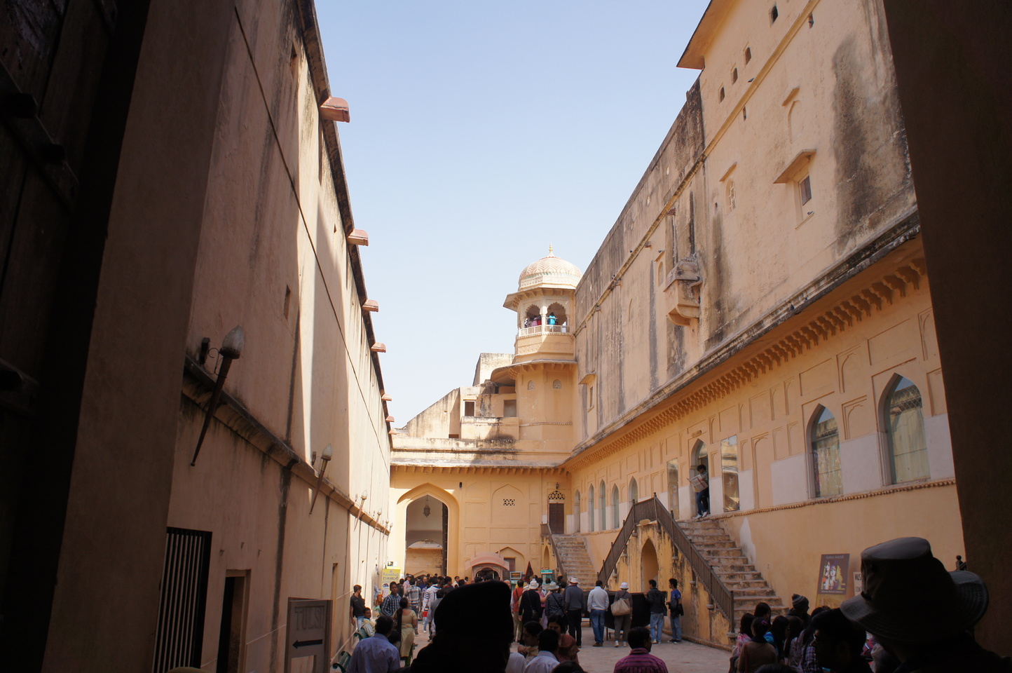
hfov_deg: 67.4
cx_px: 506
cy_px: 336
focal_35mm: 27
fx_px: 758
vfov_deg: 47.8
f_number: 6.3
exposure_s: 1/400
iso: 200
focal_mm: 18
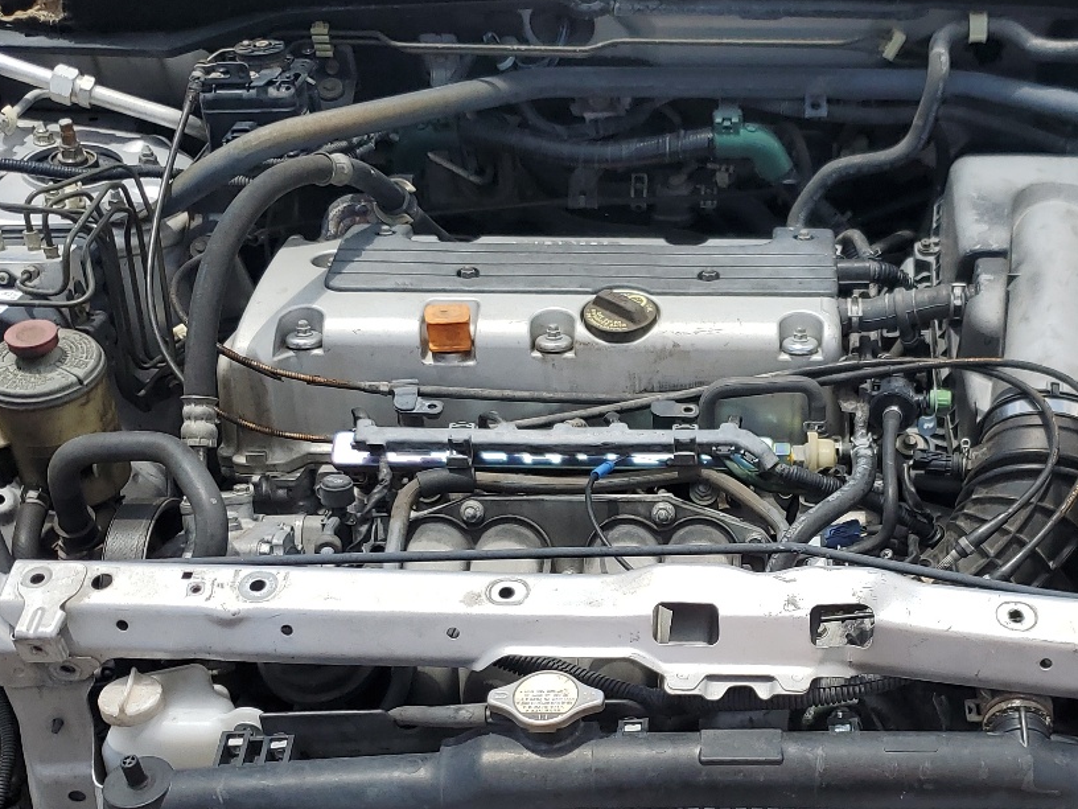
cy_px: 567
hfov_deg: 36.7
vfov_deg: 28.3
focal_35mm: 51
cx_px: 789
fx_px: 1588
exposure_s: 1/3333
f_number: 1.5
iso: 50
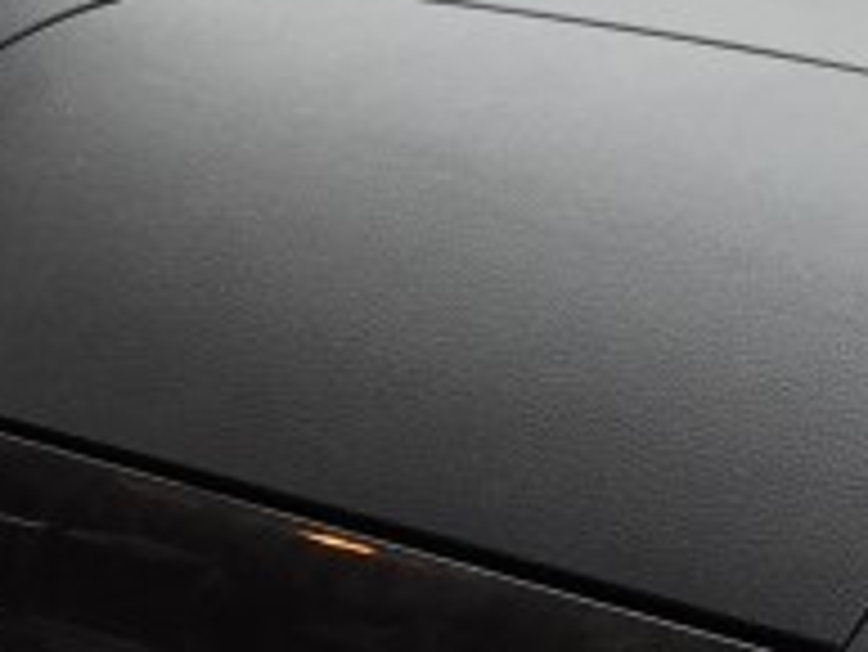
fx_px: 3864
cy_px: 796
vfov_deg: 9.5
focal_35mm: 154
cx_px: -319
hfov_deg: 12.4
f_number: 2.2
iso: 32
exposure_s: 1/40
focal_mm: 4.15
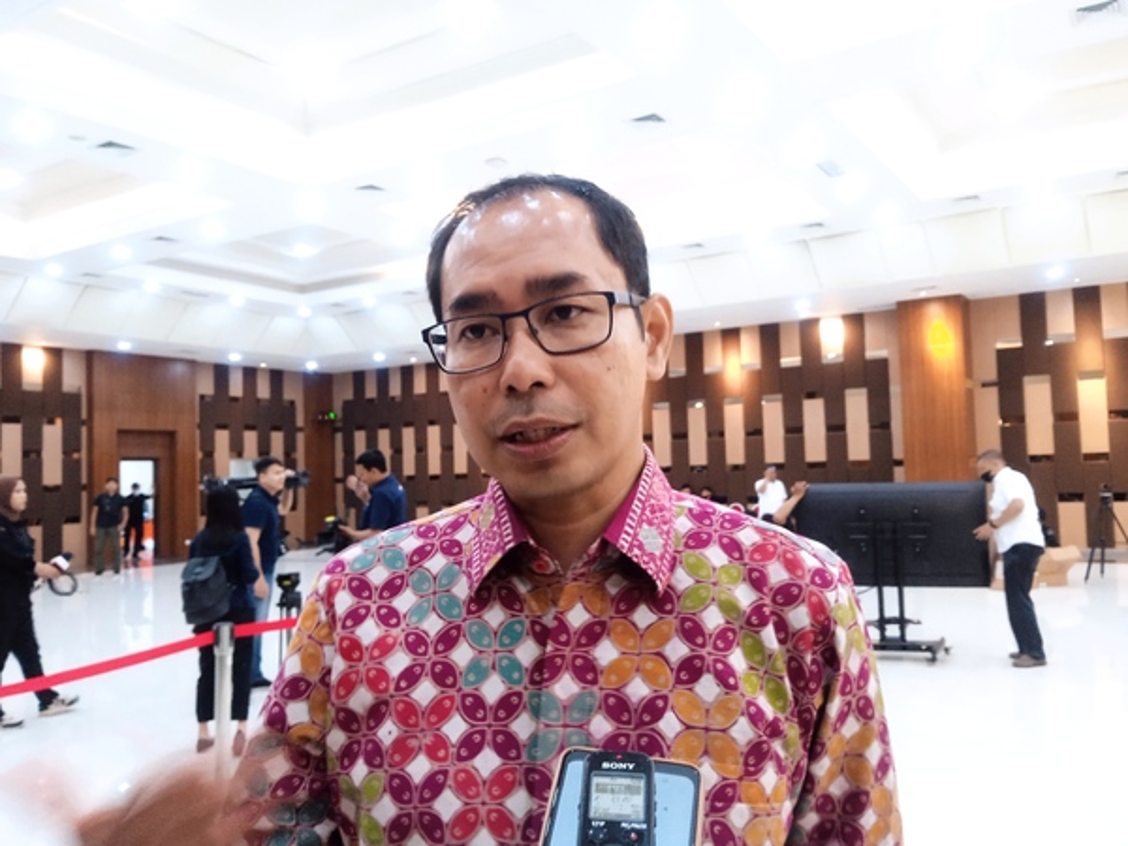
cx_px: 564
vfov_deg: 49.7
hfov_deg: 63.4
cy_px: 423
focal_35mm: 28
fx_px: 912
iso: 1058
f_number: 2.2
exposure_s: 1/16.7
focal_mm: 3.43
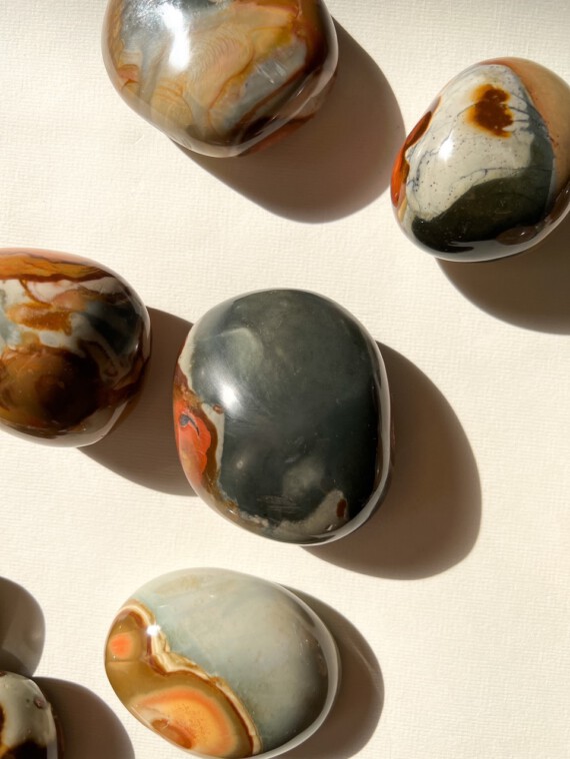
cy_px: 380
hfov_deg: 53.1
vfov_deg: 67.3
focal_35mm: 26
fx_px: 571
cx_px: 285
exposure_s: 1/4300
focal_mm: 5.7
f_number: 1.5
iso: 50
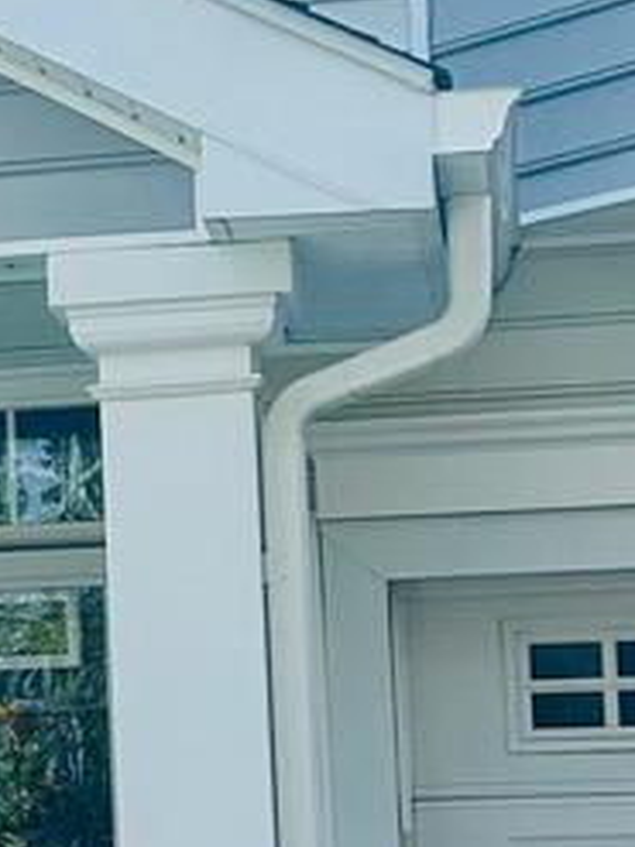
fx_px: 3966
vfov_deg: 12.2
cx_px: -783
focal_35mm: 162
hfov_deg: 8.5
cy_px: 566
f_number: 1.5
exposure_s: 1/3356
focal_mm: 5.7
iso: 50
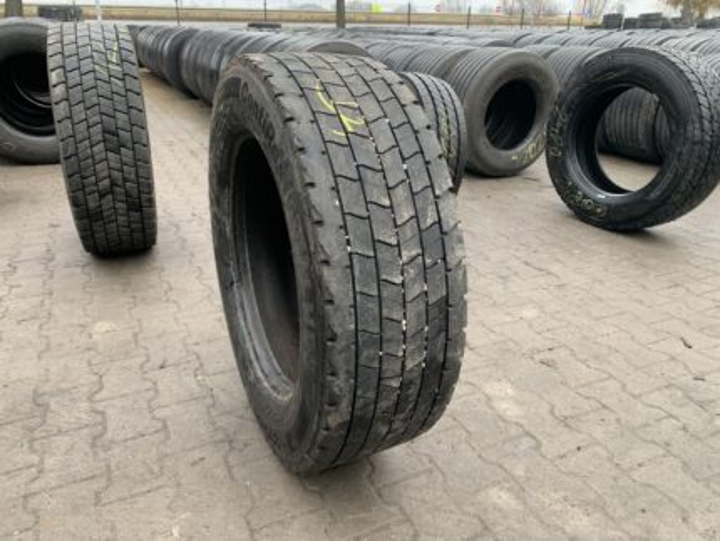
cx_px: 360
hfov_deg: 67.3
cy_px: 270
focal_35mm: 26
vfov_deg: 53.1
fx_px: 541
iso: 125
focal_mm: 4.25
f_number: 1.8
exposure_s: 1/60
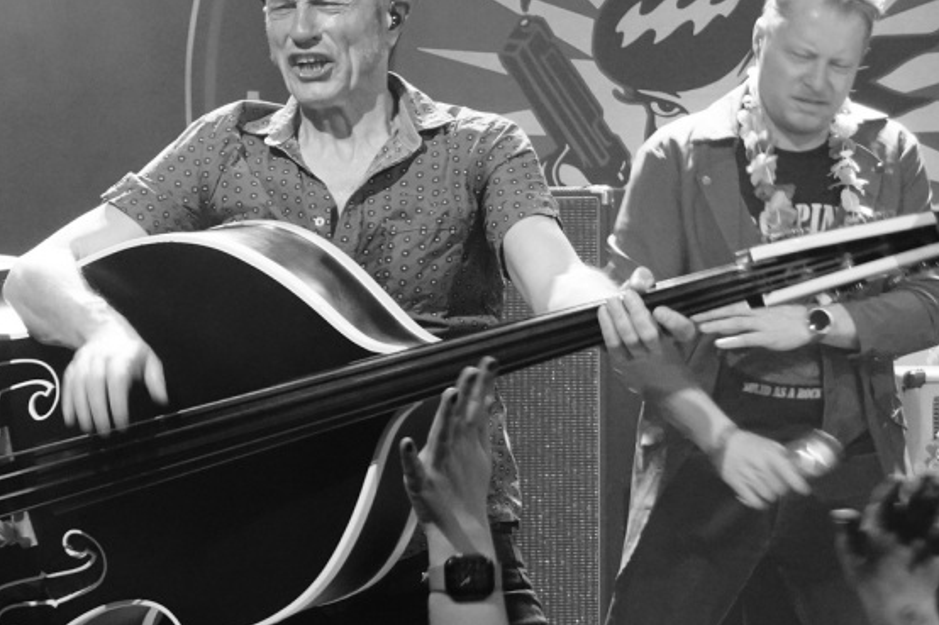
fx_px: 3471
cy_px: 259
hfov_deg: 15.3
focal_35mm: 133
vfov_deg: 10.3
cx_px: 137
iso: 3200
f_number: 5.6
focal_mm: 39
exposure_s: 1/60
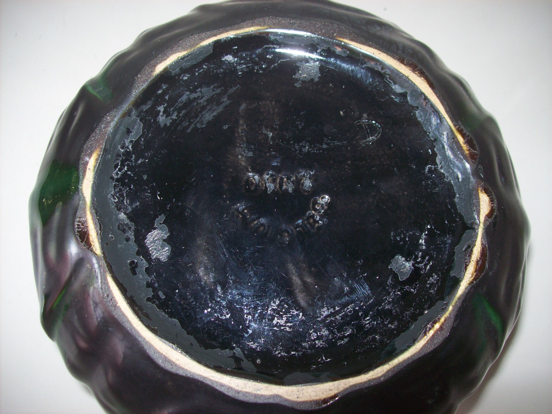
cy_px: 207
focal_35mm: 36
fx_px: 574
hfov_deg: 51.4
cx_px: 276
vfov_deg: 39.6
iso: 80
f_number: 2.7
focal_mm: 6
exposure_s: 1/64
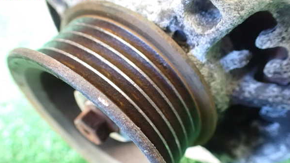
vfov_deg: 35.5
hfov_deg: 59.5
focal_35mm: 33
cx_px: 145
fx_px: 254
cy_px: 99
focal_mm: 5.4
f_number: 2.3
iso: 1600
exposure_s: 1/20
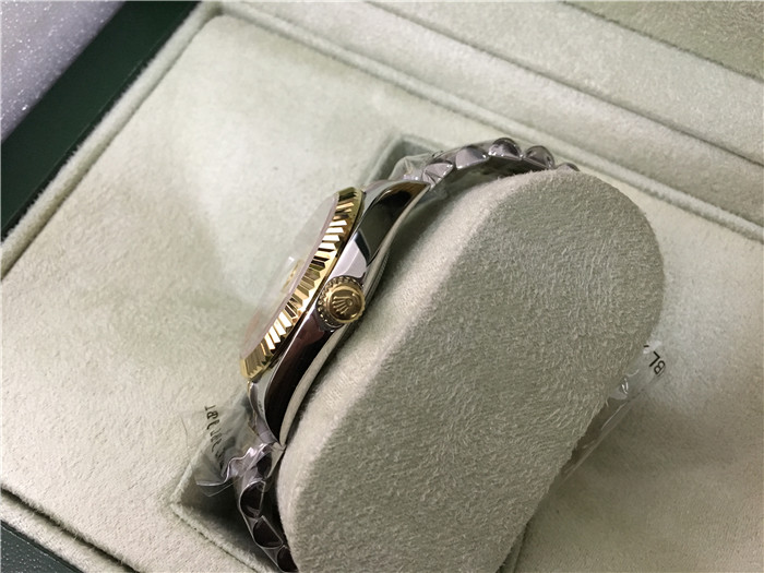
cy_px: 286
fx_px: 640
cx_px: 382
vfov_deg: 48.2
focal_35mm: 29
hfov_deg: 61.7
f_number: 2.2
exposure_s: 1/17
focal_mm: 4.15
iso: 200
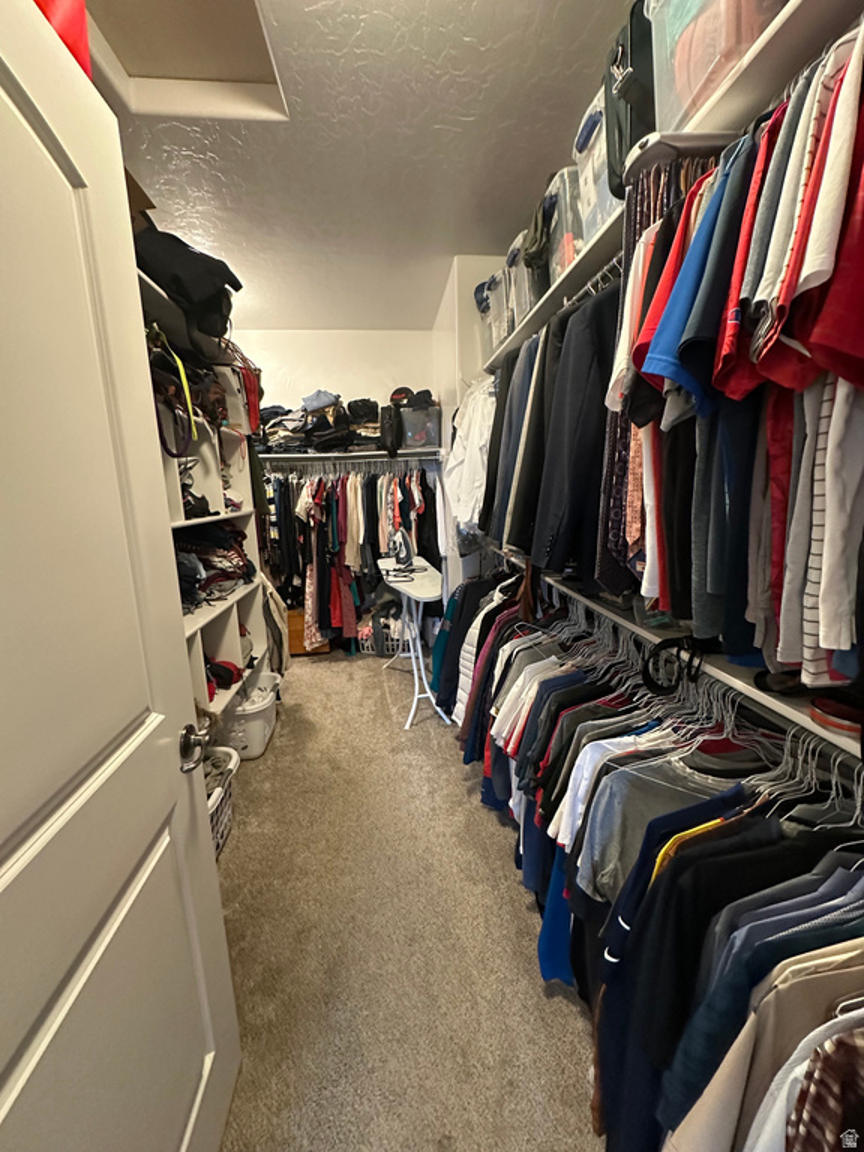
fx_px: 466
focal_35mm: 14
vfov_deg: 102.1
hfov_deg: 85.7
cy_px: 576
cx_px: 432
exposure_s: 1/60
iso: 800
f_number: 2.2
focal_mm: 2.22
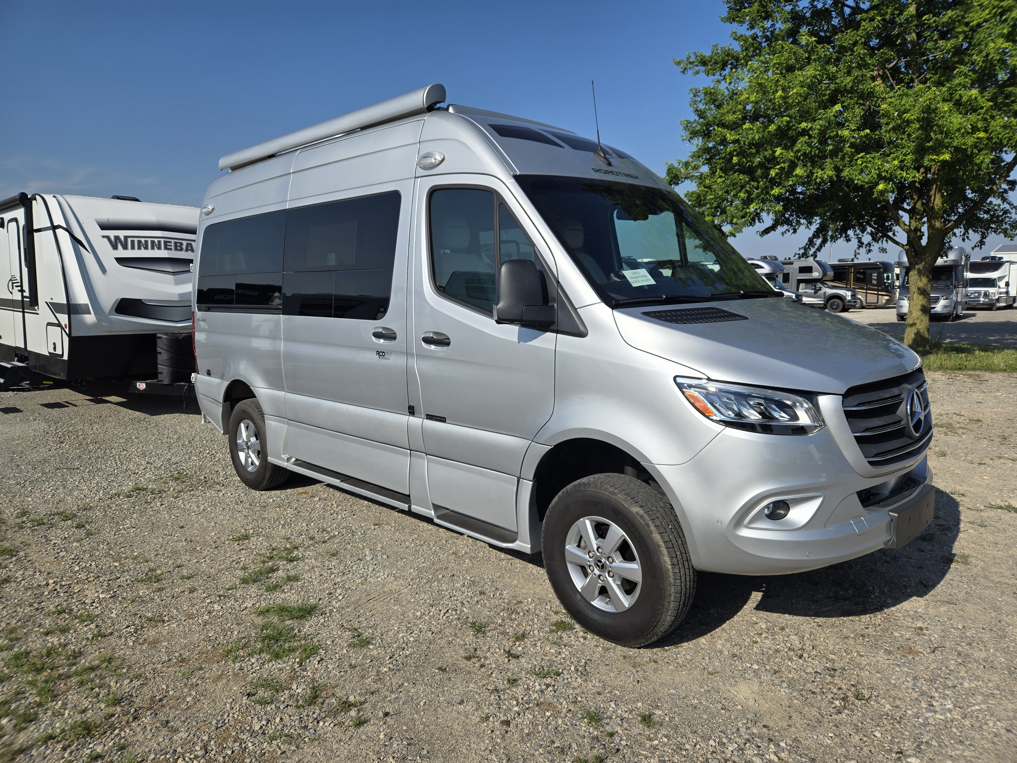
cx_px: 508
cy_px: 382
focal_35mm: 23
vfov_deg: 58.9
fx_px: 676
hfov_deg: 73.9
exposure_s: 1/2730
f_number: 1.8
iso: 25
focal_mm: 5.4
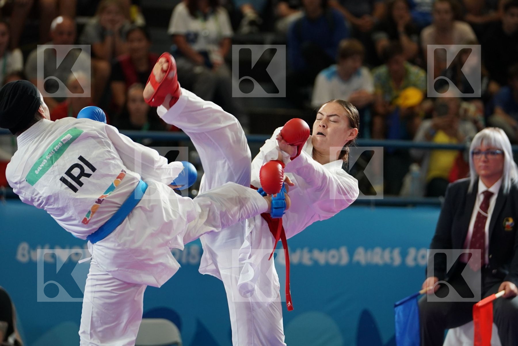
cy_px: 173
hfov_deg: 8.4
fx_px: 3539
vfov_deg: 5.6
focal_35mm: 246
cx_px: 259
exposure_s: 1/1000
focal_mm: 164
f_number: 2.8
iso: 1250
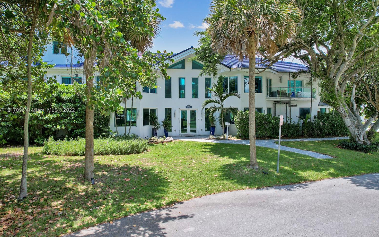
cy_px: 111
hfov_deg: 77.1
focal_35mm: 23
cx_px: 192
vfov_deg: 53.0
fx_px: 238
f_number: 2.8
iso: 100
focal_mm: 8.38
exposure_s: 1/1000
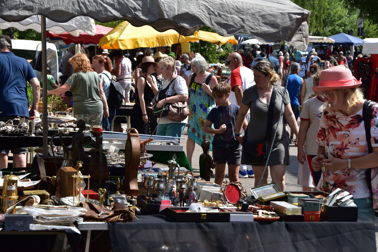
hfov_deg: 21.9
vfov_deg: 14.7
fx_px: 976
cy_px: 126
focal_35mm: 93
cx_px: 189
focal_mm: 62
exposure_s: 1/800
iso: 320
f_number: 7.1
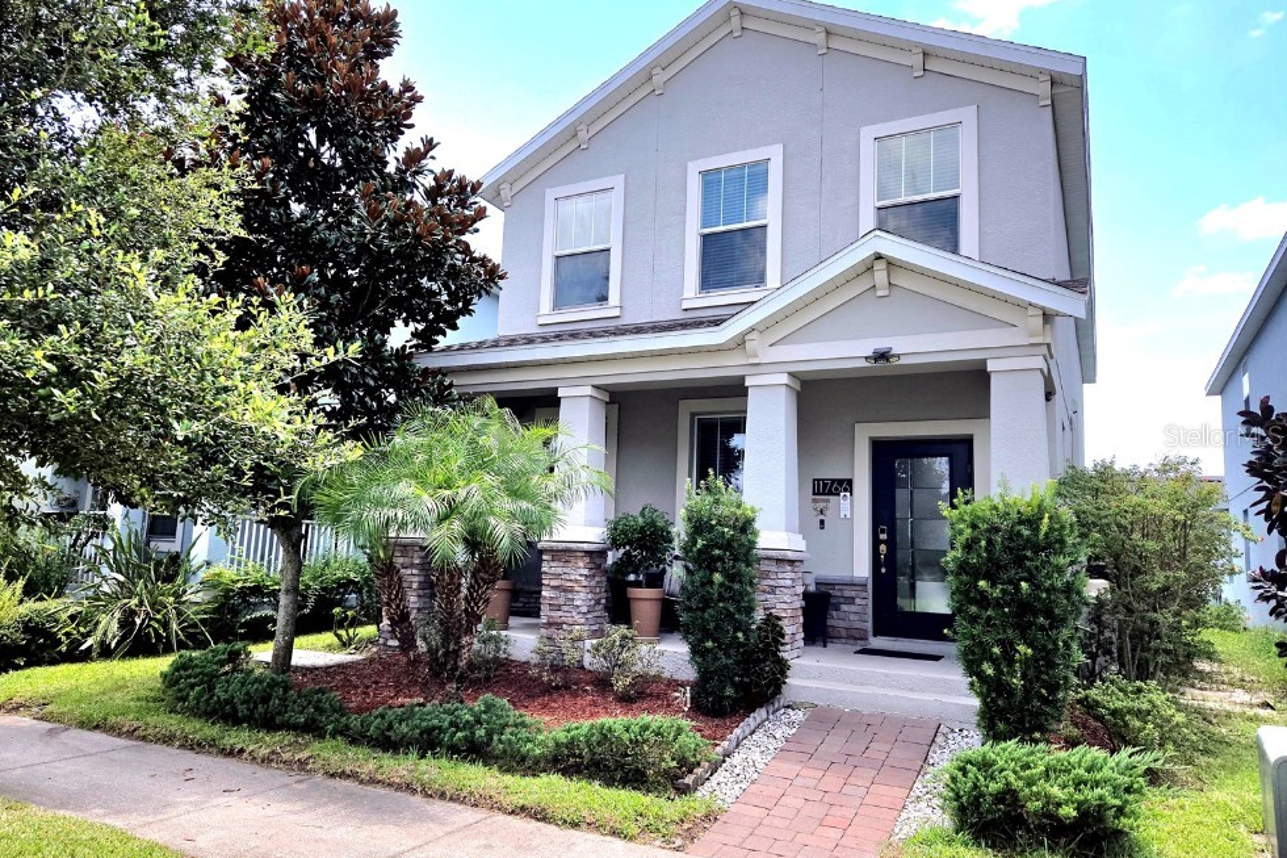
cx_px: 616
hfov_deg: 71.5
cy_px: 435
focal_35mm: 25
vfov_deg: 51.3
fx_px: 894
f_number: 1.8
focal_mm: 5.4
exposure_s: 1/1250
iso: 25
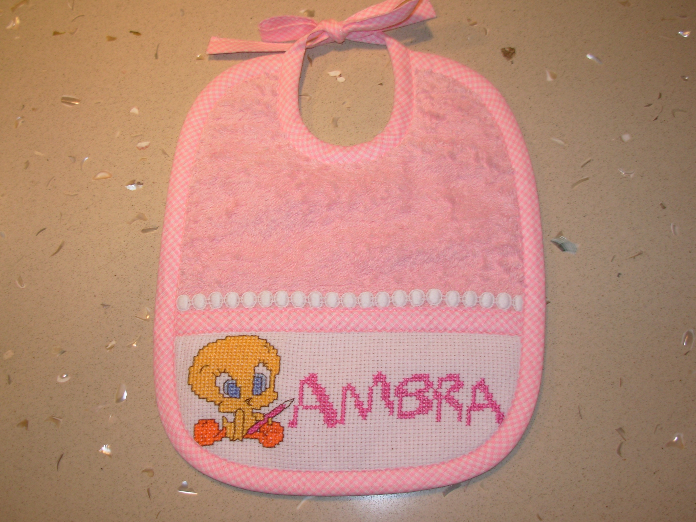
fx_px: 764
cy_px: 261
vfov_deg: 37.7
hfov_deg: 49.0
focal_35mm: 38
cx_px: 348
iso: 50
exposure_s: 1/32
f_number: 2.9
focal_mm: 6.3
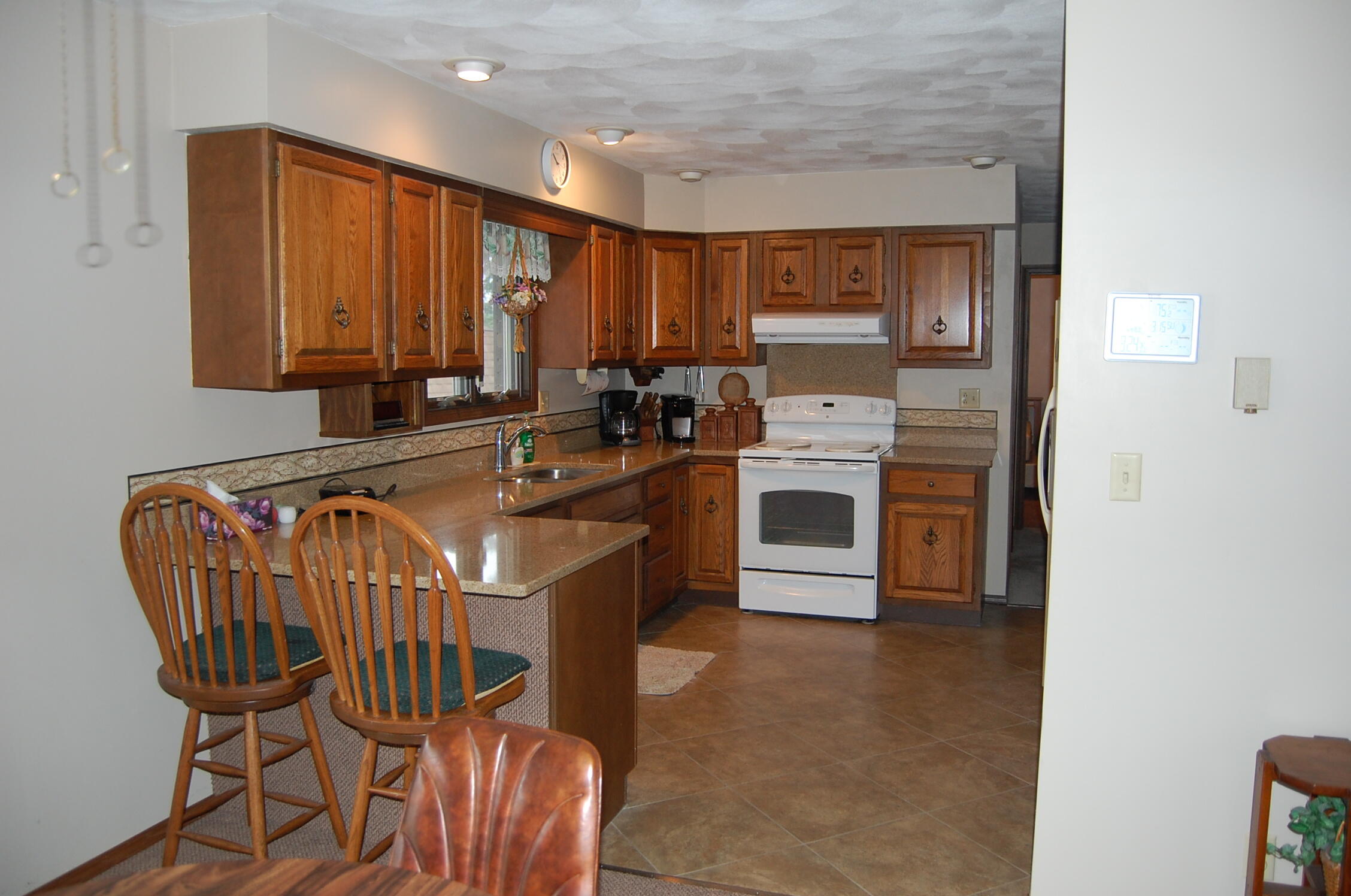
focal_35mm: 27
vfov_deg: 47.8
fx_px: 1012
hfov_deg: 67.5
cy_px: 448
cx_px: 676
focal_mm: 18
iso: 400
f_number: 3.5
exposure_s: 1/60
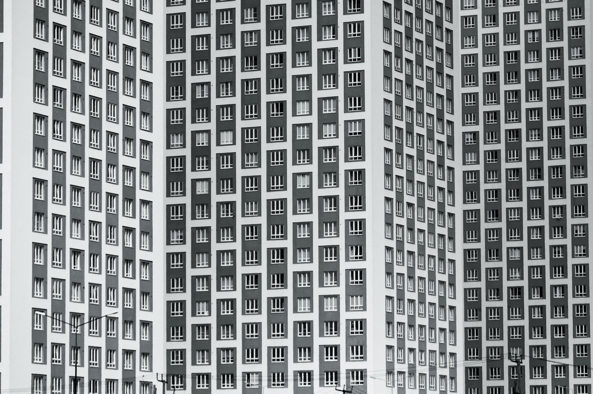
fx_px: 2469
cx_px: 296
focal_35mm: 150
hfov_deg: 13.7
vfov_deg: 9.1
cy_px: 197
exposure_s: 1/4000
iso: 200
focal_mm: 100
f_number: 5.6
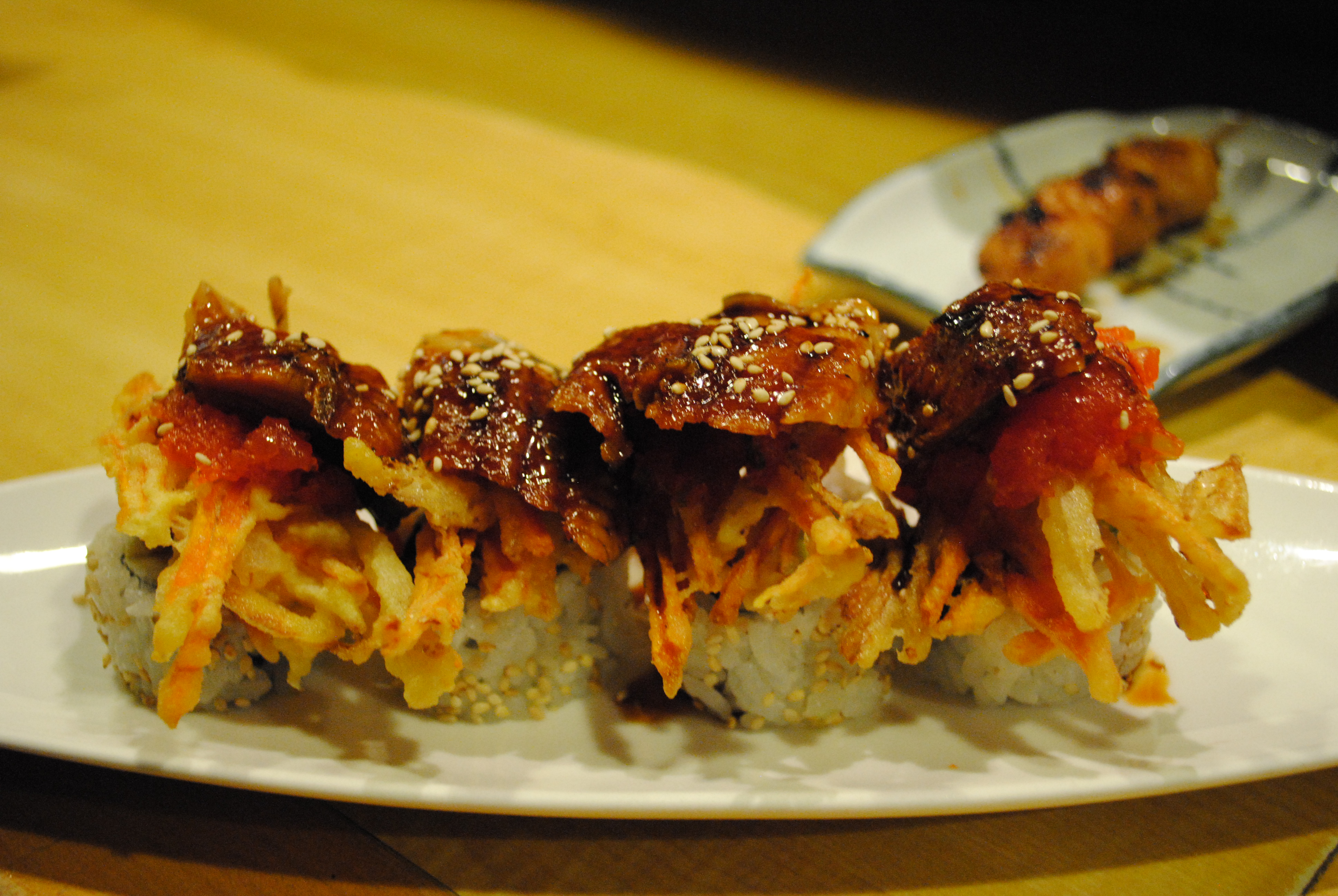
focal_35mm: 45
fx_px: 1674
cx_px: 669
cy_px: 448
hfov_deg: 43.6
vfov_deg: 29.9
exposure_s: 1/30
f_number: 4.5
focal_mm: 30
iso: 1250
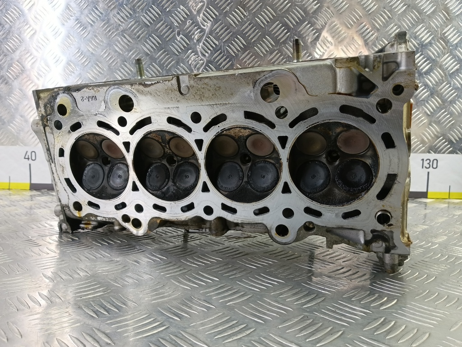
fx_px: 307
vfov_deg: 58.9
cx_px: 231
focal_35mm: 23
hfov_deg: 73.9
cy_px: 174
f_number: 1.6
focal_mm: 4.11
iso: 203
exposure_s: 1/50
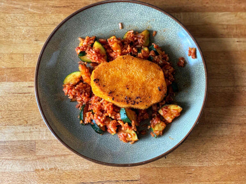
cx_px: 123
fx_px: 370
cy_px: 92
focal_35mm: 52
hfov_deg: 36.8
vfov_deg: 28.0
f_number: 2.4
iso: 250
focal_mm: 6
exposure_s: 1/60
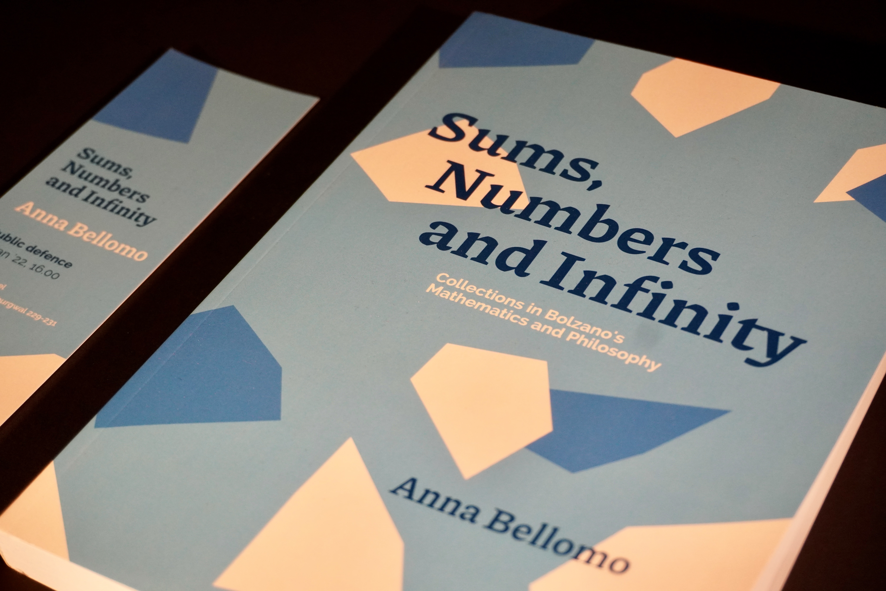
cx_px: 443
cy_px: 296
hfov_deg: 33.4
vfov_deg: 22.6
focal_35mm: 60
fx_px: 1477
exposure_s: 1/160
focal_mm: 40
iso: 1600
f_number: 5.6
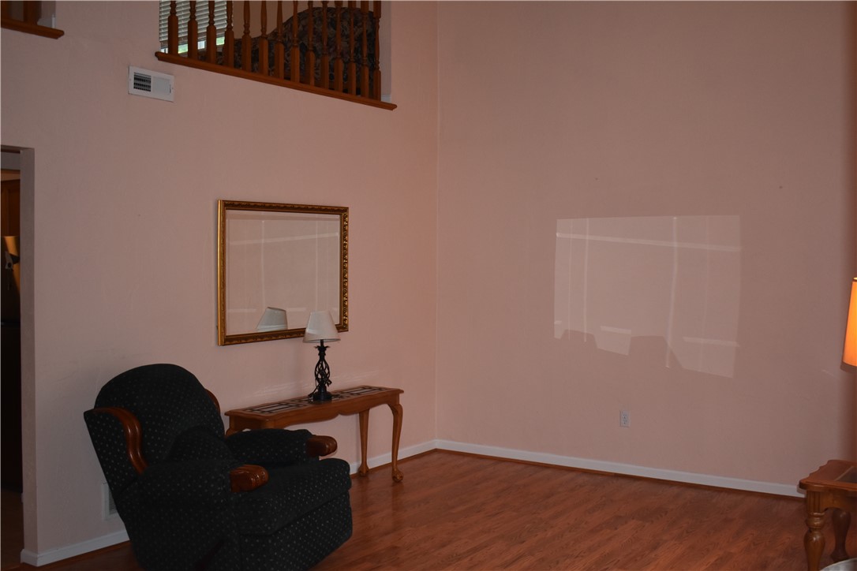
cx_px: 428
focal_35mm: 38
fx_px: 893
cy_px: 286
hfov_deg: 51.3
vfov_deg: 35.5
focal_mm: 25
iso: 800
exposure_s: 1/125
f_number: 4
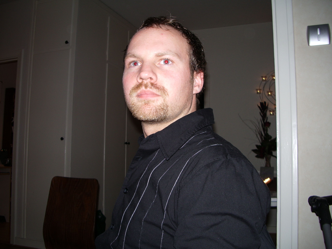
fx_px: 336
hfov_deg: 52.6
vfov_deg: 40.7
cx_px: 166
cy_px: 124
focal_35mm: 35
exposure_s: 1/40
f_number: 2.6
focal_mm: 5.8
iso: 50
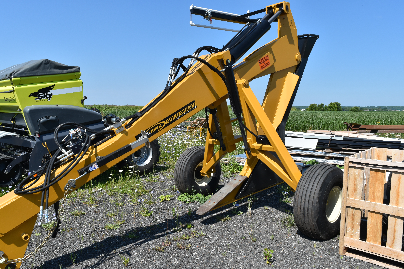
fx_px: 303
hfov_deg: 67.4
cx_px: 202
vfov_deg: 48.0
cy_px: 134
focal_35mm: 27
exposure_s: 1/350
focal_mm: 18
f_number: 9.5
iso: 200
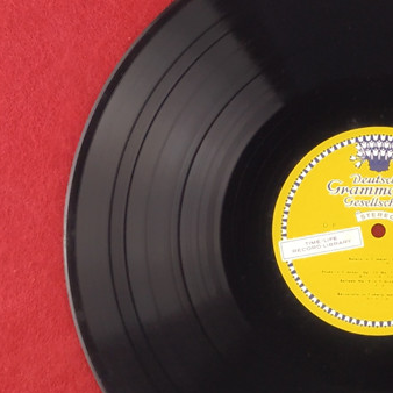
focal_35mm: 51
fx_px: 655
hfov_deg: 31.7
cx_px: 357
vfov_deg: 33.2
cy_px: 243
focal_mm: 3.82
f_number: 2.2
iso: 200
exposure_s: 1/100
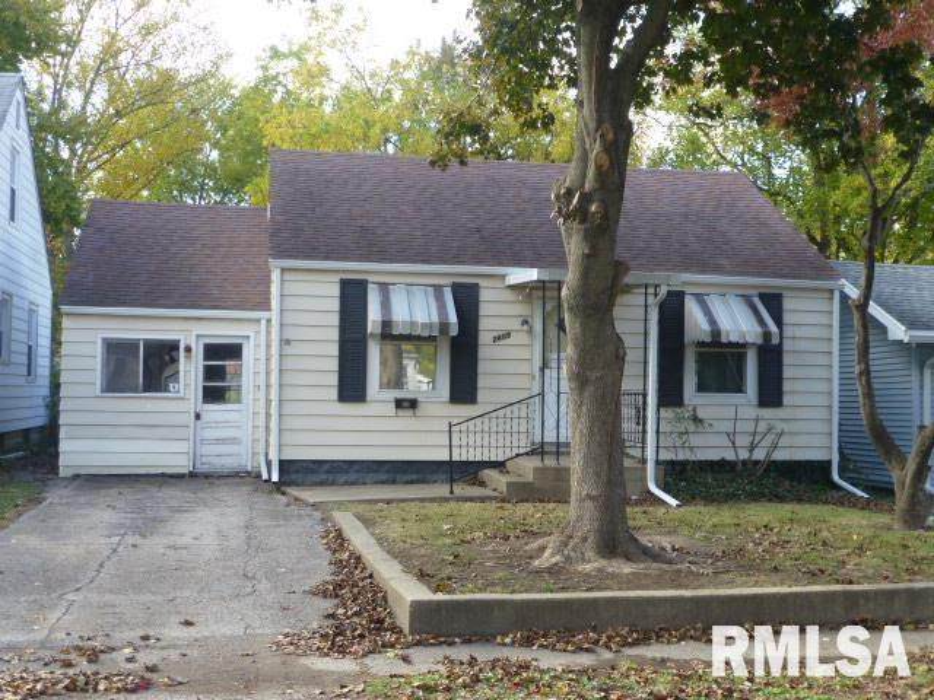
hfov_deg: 45.8
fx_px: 1106
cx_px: 467
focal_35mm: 41
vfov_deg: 35.1
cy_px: 350
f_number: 3.9
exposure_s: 1/100
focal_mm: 7.4
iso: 100
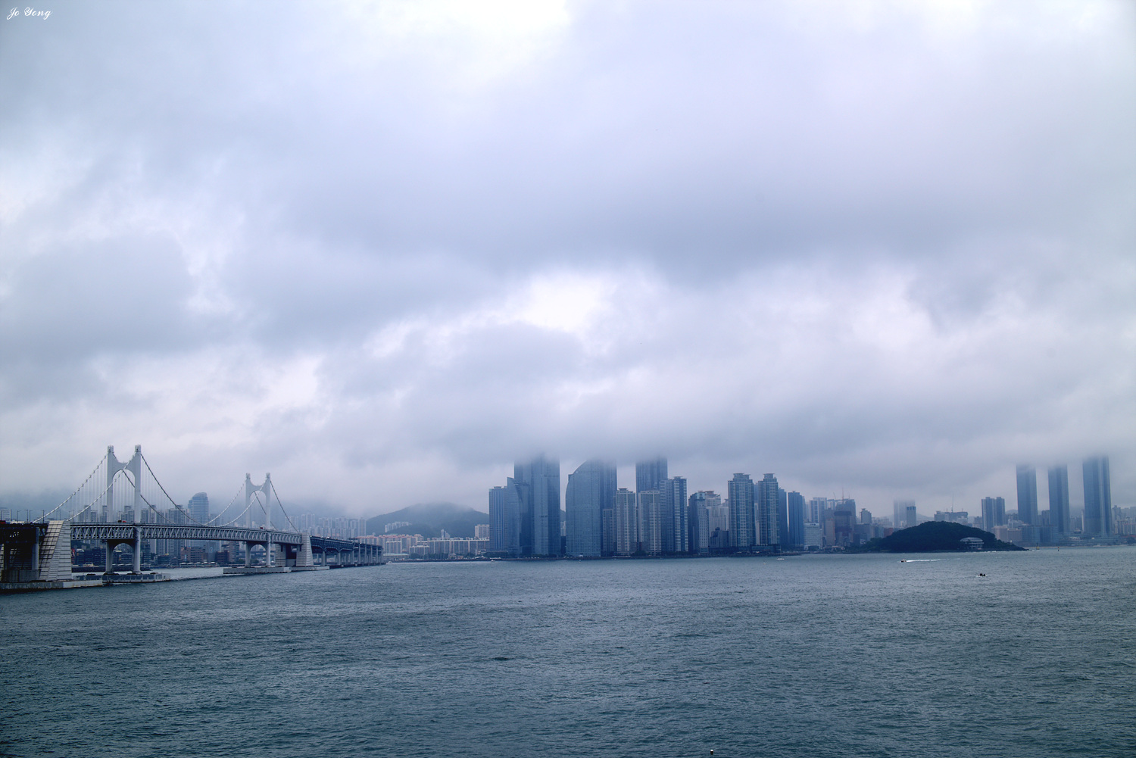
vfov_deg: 27.0
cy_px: 379
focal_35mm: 50
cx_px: 568
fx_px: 1578
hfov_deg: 39.6
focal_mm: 50
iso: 100
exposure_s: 1/125
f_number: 8
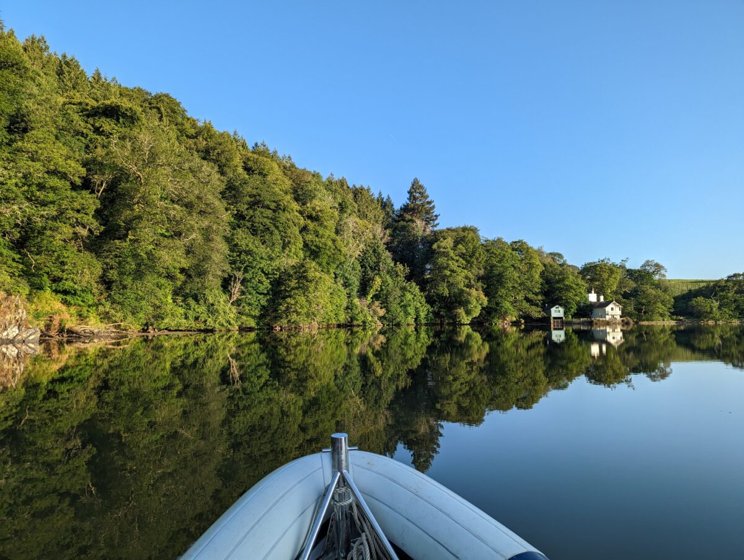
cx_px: 372
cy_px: 280
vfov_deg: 57.0
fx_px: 517
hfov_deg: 71.5
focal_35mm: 24
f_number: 1.85
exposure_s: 1/786
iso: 44
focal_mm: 6.81
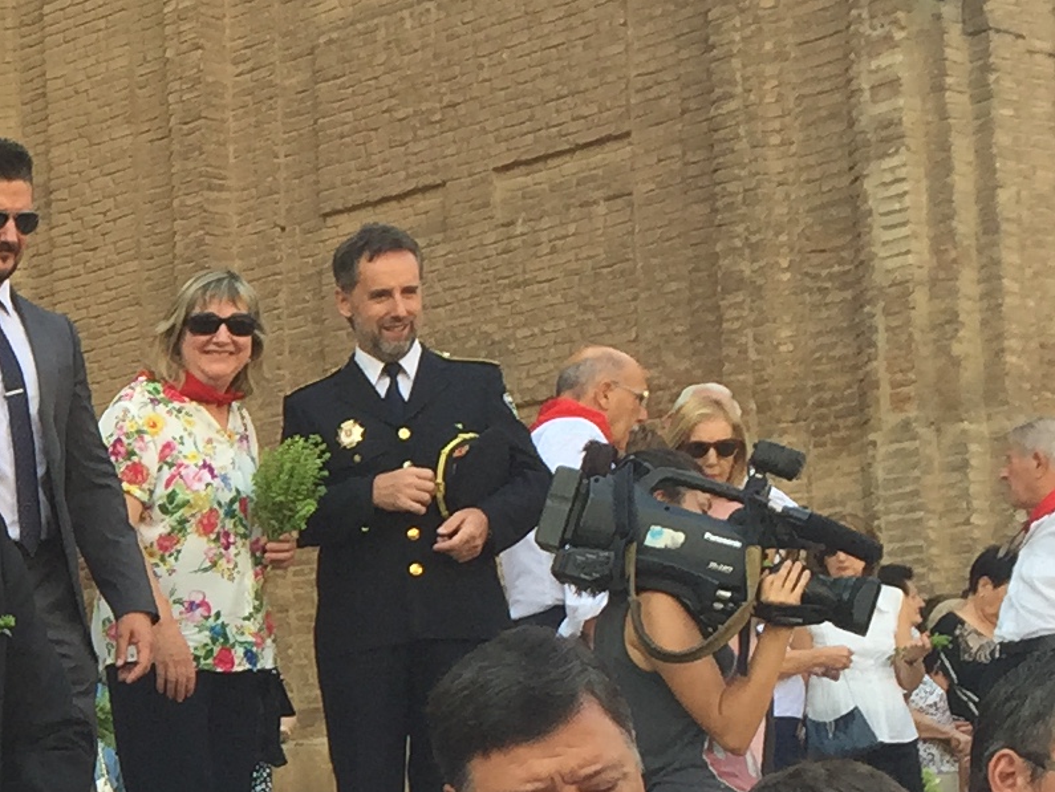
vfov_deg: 12.4
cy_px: 730
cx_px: -494
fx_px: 3628
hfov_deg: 15.4
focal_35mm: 119
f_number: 2.2
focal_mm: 4.15
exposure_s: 1/391
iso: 32
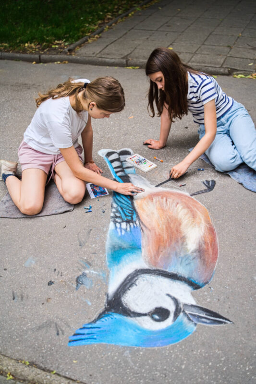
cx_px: 128
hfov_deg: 37.8
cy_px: 192
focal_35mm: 35
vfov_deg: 54.4
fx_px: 373
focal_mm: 35
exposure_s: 1/2500
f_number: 2.2
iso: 1000
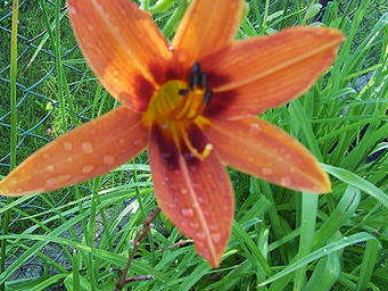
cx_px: 162
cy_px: 115
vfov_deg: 30.8
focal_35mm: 47
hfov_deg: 40.3
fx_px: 527
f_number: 3.84
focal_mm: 5.26
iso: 100
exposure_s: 1/119
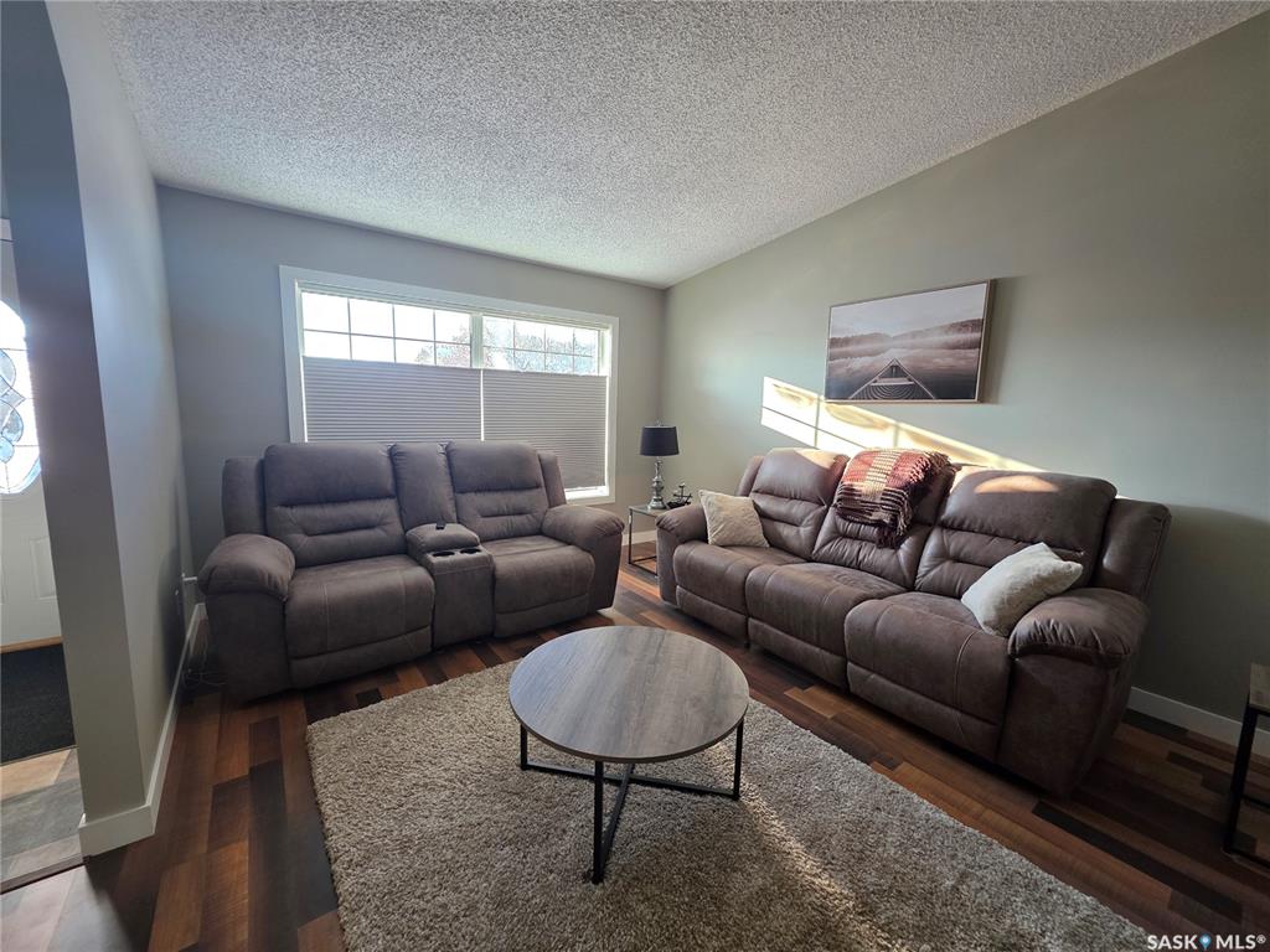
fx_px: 477
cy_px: 476
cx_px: 635
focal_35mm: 13
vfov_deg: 89.9
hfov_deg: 106.2
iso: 100
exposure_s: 1/120
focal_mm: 2.2
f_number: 1.9
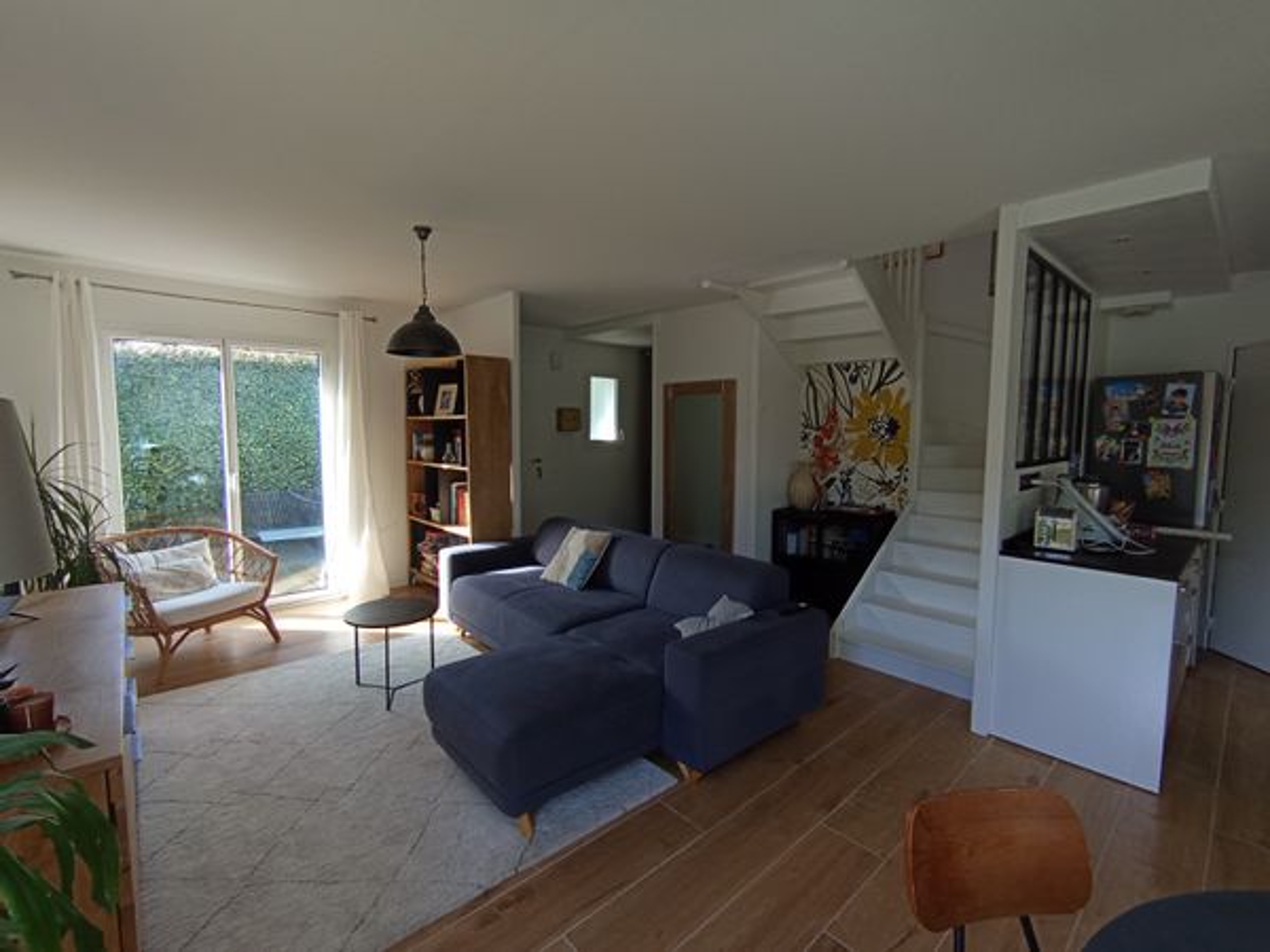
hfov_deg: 94.5
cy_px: 476
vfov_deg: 78.1
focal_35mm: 16
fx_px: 587
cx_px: 635
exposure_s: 1/100
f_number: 2.2
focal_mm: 1.65
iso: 57
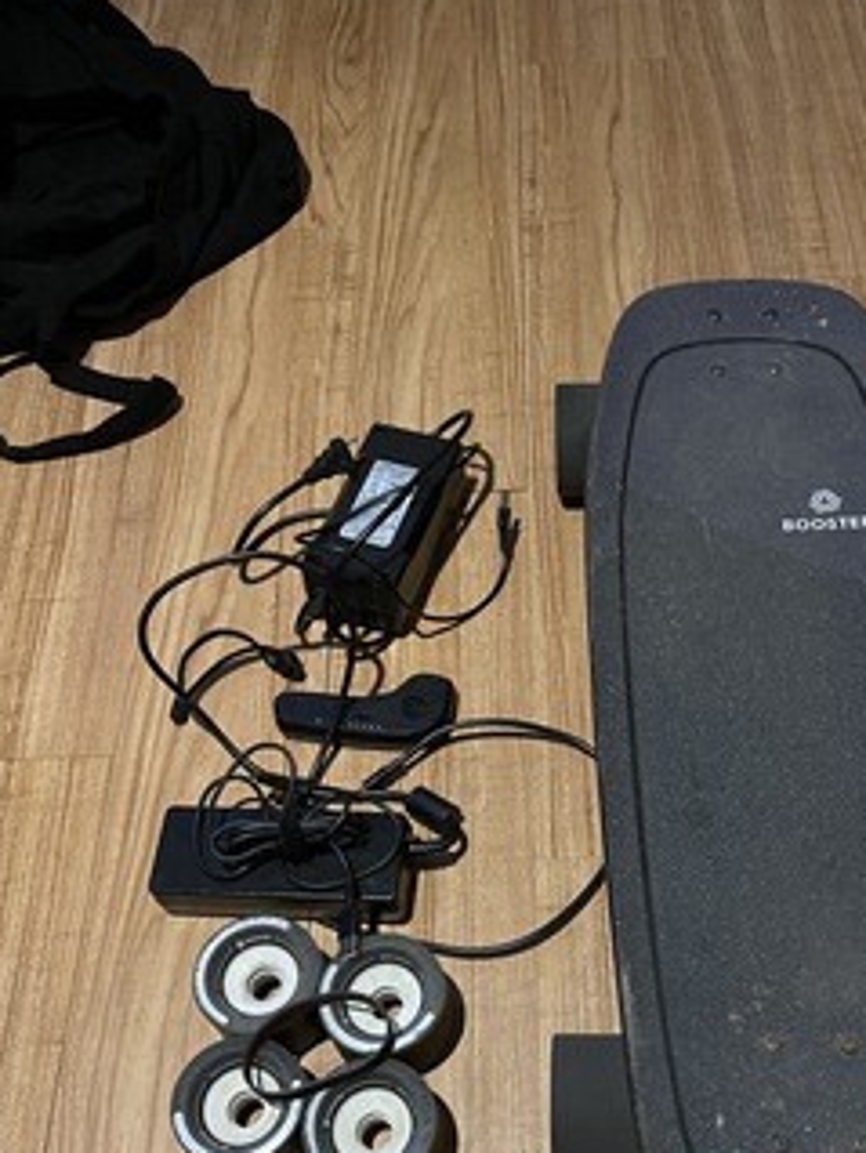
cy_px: 803
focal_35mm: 37
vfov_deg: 48.9
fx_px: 1233
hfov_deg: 38.4
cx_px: 551
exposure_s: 1/30
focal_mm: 5.1
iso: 640
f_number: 1.6
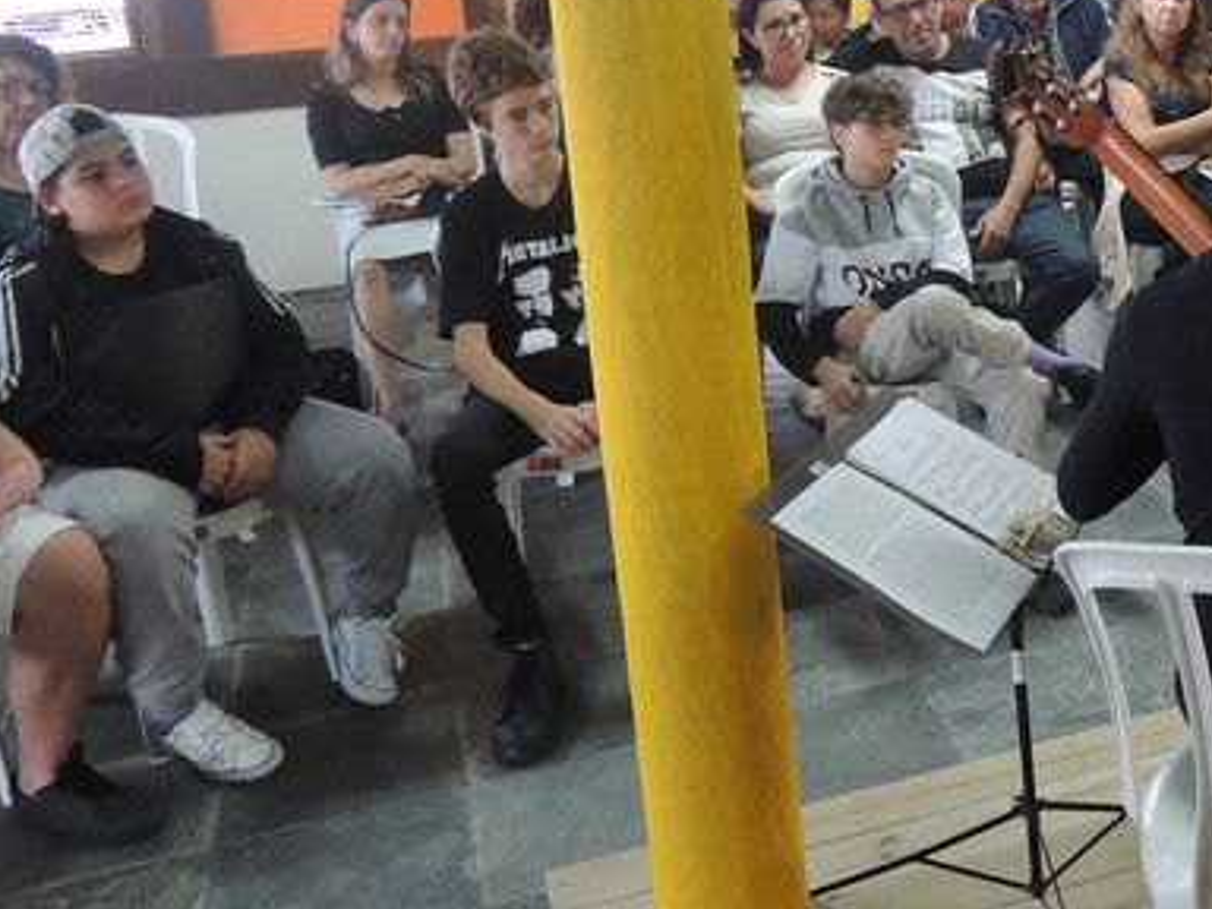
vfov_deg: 28.7
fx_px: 1751
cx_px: 1234
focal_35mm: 50
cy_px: 243
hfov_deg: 34.5
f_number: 3
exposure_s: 1/20
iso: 400
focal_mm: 4.3
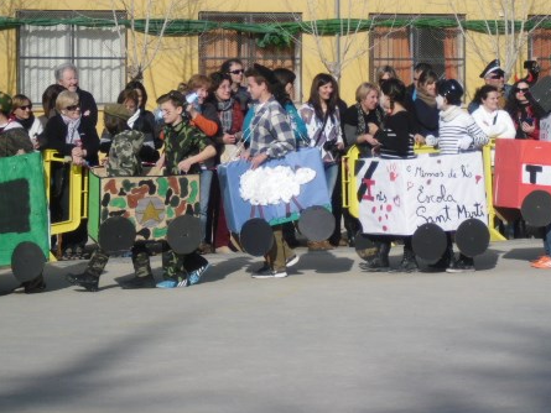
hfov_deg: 12.8
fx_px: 2452
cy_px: 138
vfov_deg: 9.6
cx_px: 337
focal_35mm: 154
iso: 80
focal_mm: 18.9
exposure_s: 1/500
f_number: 5.6
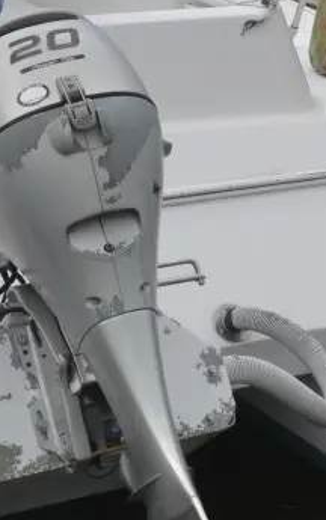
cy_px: 344
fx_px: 1107
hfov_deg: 16.7
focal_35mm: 78
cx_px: 95
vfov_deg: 26.3
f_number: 8
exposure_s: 1/250
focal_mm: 22
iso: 100
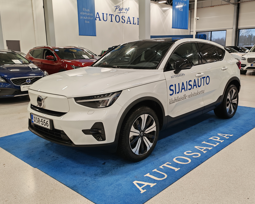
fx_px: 257
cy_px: 103
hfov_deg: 52.8
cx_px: 137
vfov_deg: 43.4
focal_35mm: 34
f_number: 1.9
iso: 250
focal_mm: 6.12
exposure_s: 1/100
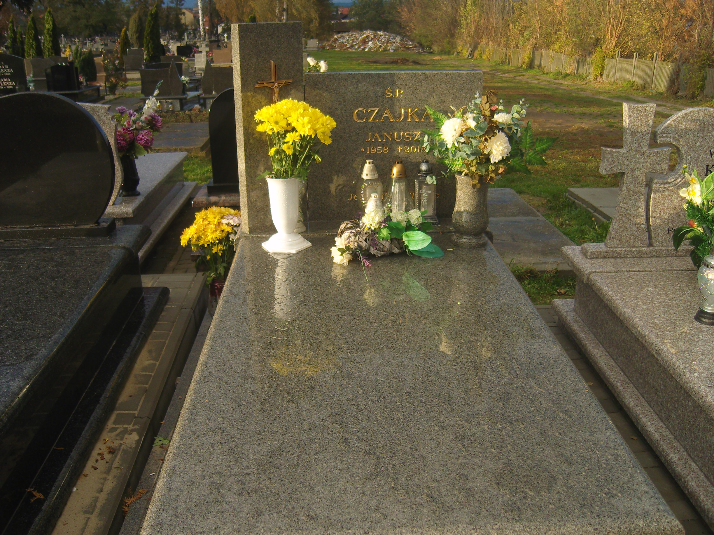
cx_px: 357
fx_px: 701
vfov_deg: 41.8
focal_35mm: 34
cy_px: 268
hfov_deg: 54.0
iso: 100
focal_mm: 7.3
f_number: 2.8
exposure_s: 1/400
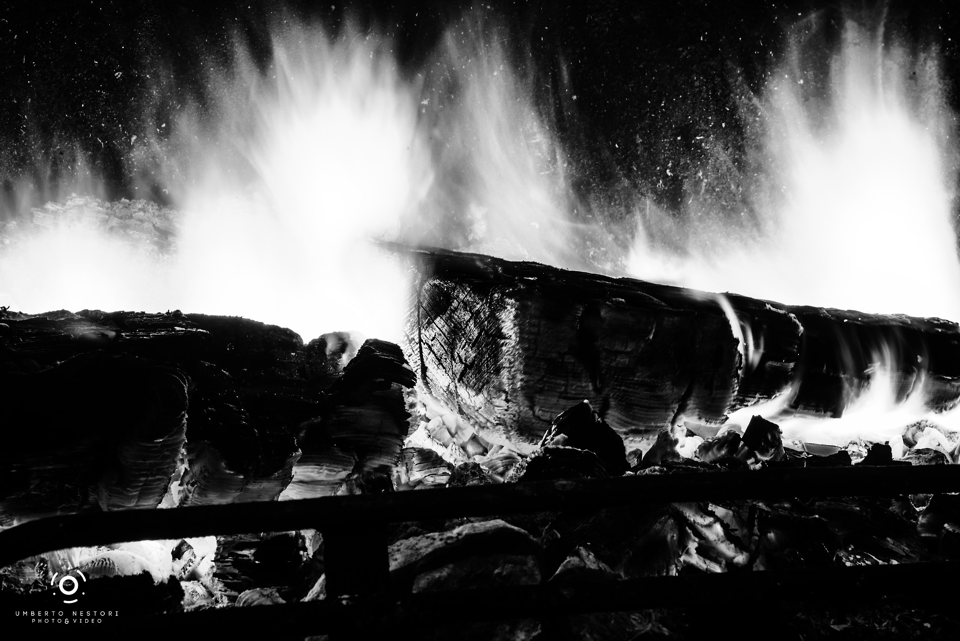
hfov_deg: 30.9
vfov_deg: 20.9
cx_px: 480
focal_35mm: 65
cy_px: 320
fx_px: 1734
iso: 50
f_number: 25
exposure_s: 30
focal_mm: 65
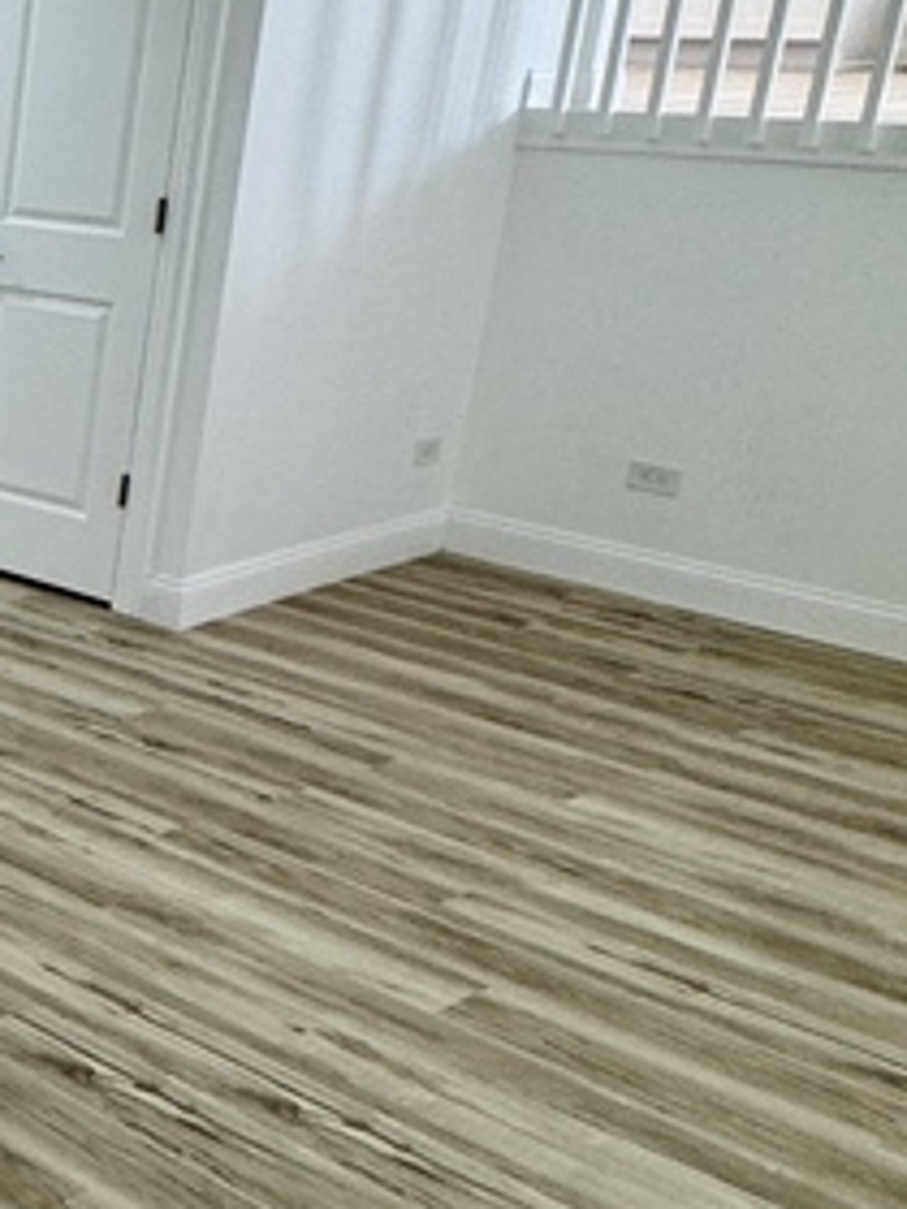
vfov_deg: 35.5
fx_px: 1887
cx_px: -726
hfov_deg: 19.8
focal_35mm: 54
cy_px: 566
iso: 80
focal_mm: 2.22
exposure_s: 1/120
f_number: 2.2
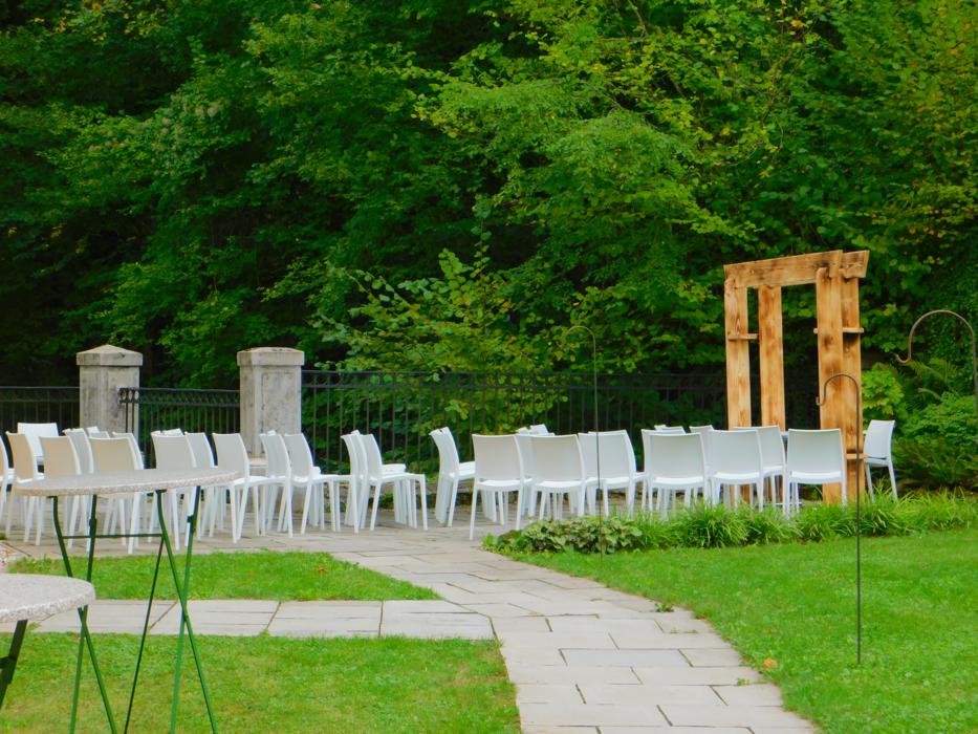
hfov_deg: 24.4
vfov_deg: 18.4
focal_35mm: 80
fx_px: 2261
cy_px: 367
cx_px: 489
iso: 125
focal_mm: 14.2
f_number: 4.4
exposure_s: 1/125
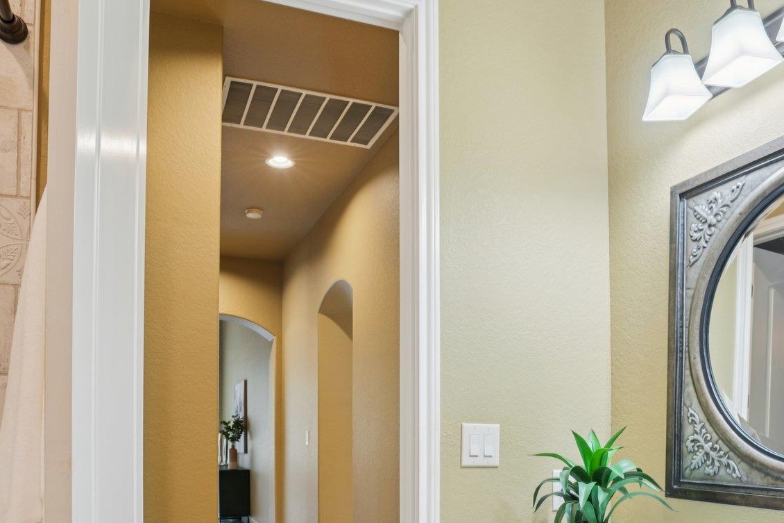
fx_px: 631
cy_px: 440
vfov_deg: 42.3
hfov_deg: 63.7
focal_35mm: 29
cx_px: 389
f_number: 8
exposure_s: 1/8
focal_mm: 16
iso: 400
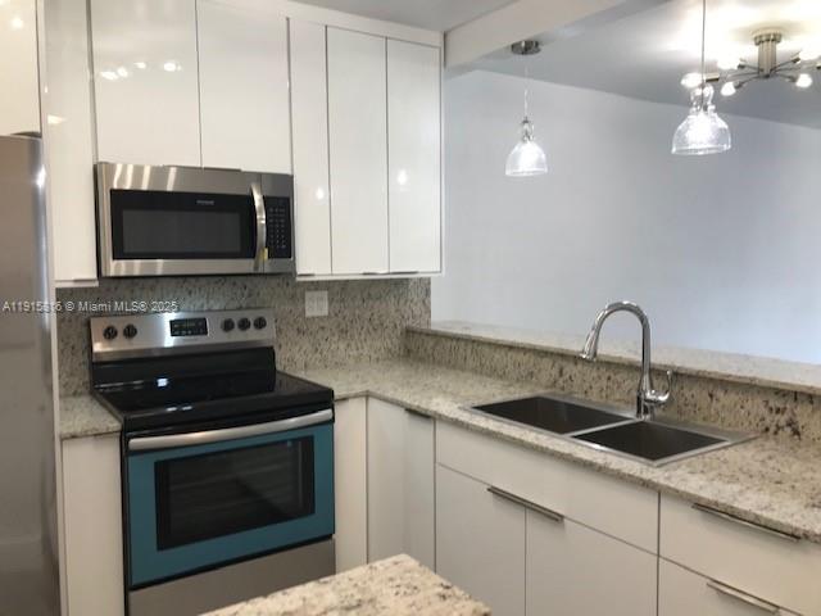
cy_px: 308
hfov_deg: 63.4
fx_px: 664
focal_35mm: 28
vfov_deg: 49.7
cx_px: 410
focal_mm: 3.99
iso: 25
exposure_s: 1/60
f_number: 1.8
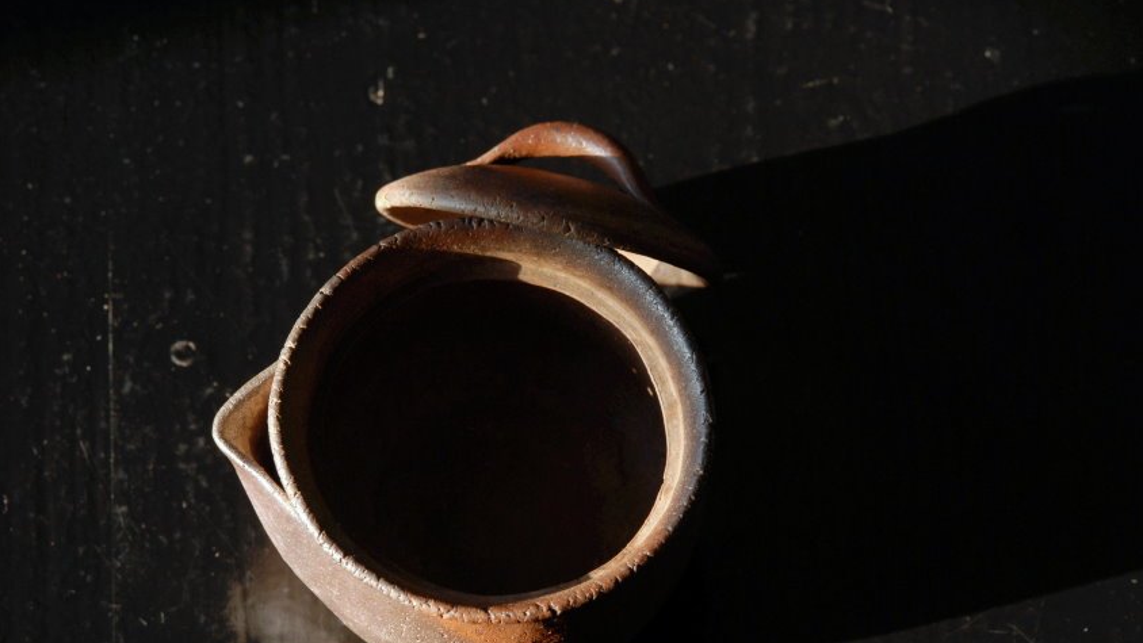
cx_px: 574
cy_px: 370
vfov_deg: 7.3
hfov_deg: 12.9
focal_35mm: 167
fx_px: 5048
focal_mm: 105
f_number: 10
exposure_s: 1/80
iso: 400
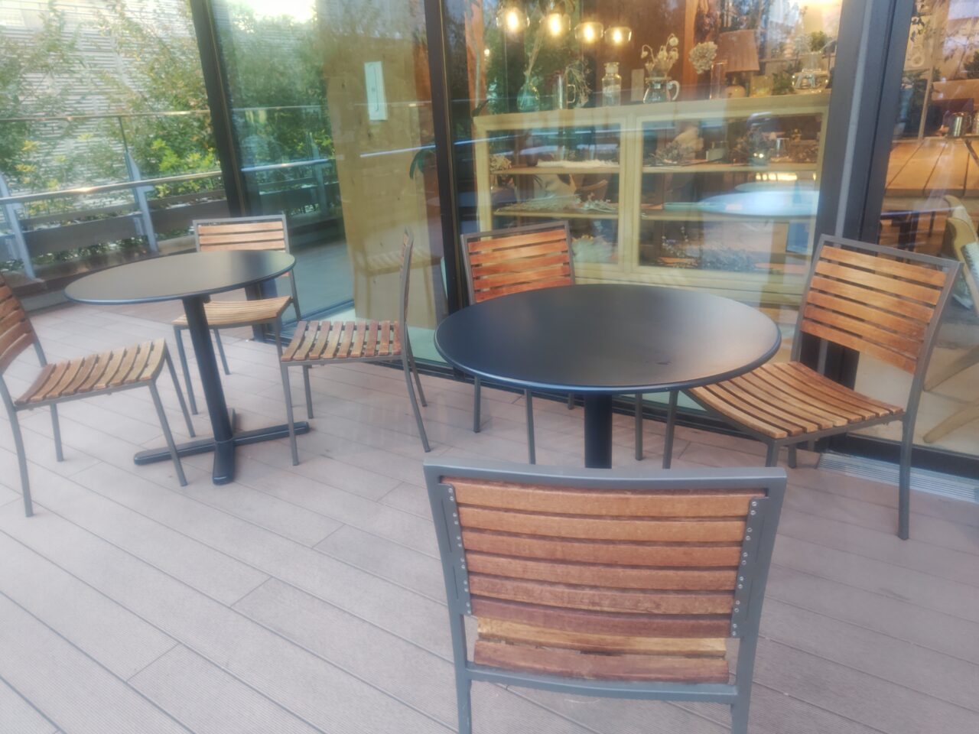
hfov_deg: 73.9
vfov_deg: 58.9
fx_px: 650
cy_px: 367
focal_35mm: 23
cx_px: 490
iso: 173
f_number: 1.9
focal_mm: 5.56
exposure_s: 1/60
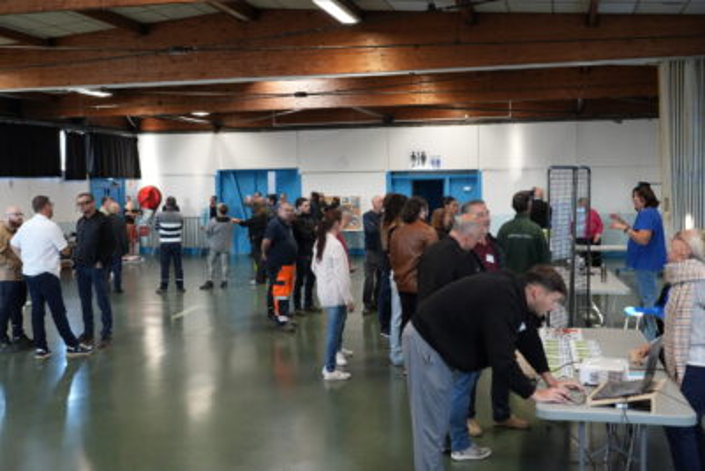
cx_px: 352
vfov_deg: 33.4
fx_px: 784
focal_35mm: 40
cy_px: 236
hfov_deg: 48.4
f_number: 5.6
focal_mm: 40
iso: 4000
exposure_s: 1/100
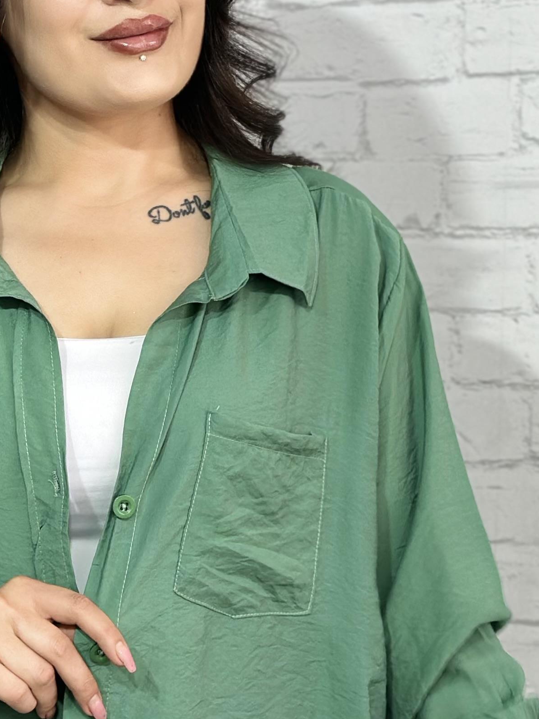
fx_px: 2532
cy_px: 411
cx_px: 104
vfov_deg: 16.1
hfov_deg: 12.1
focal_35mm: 122
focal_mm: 6.86
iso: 64
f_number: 1.78
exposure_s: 1/100
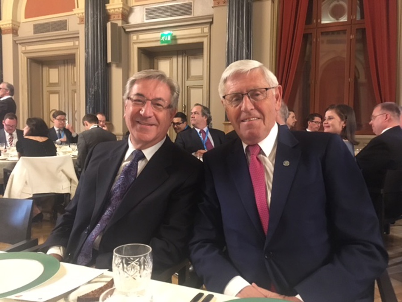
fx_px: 337
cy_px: 151
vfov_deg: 48.2
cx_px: 201
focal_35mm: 29
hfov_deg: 61.7
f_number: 2.2
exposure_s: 1/17
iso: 320
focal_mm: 4.15
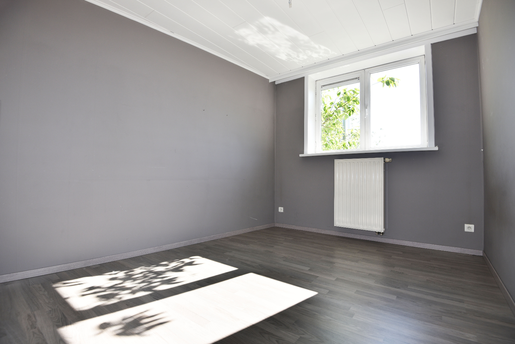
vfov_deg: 70.5
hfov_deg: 93.2
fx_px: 243
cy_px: 172
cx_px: 258
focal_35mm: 17
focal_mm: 17
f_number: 5.6
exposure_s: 1/125
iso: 110
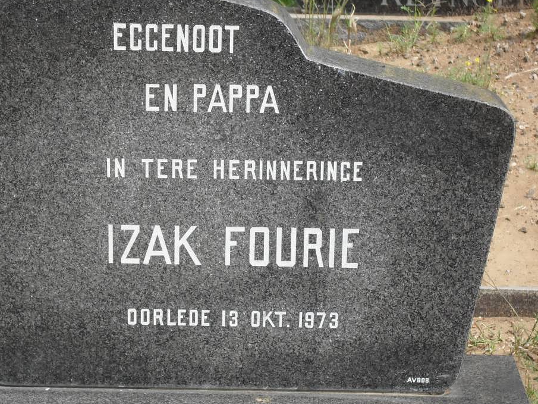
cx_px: 257
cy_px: 233
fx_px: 1834
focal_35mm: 118
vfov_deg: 12.6
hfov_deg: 16.7
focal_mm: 15.7
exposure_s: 1/250
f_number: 5.5
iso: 100
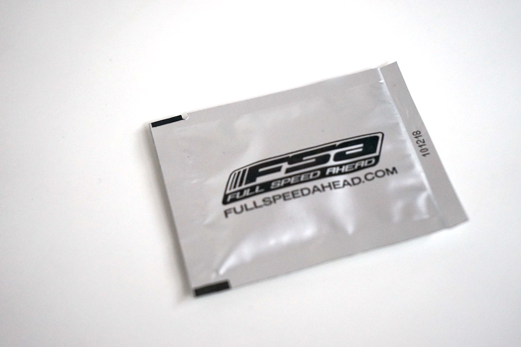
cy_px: 174
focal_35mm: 70
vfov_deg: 19.4
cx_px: 260
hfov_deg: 28.9
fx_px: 1012
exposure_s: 1/160
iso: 1600
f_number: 5.6
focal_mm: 70
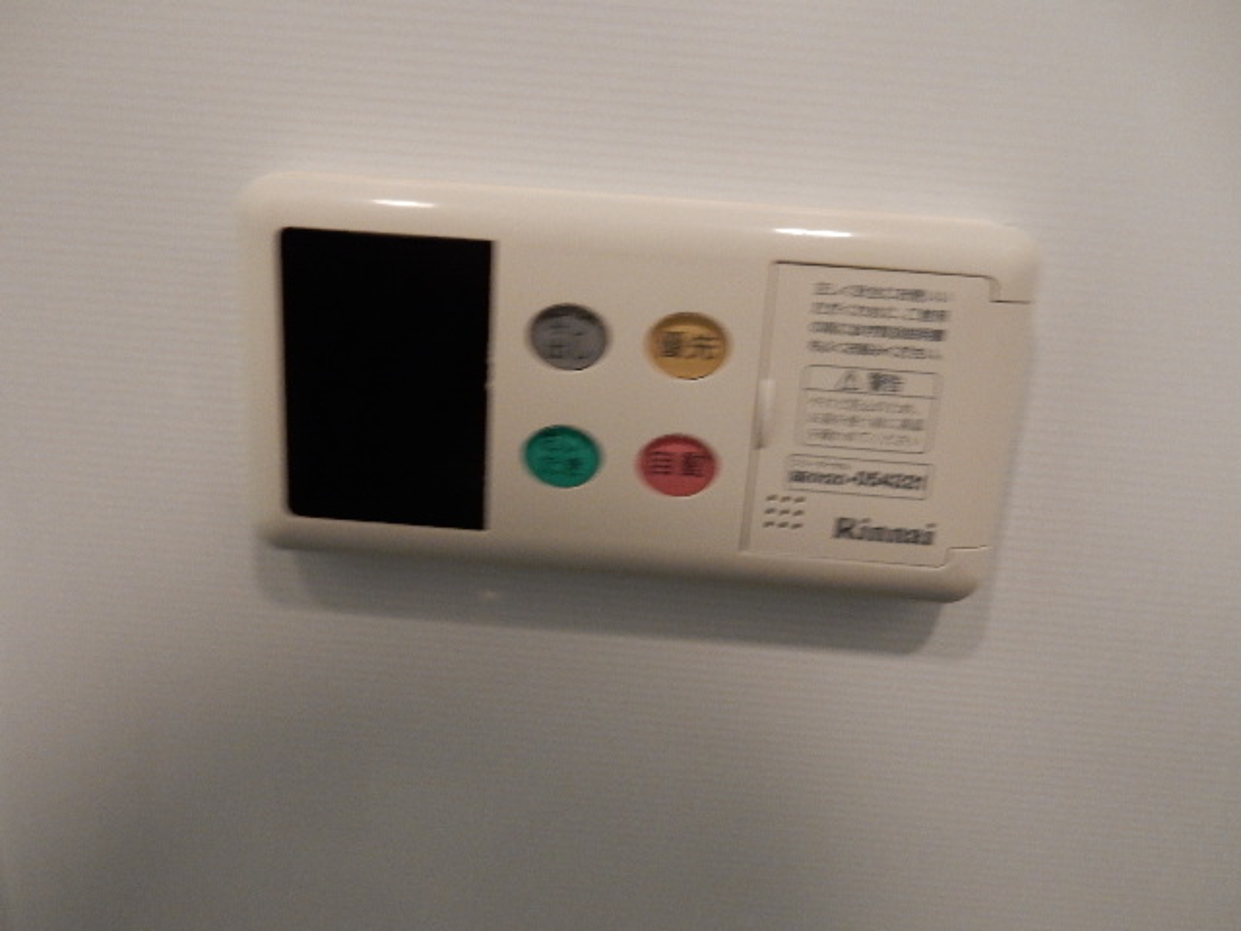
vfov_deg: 54.9
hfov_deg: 69.4
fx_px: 896
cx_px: 620
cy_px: 466
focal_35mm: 25
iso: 400
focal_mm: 4.5
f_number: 3.7
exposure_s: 1/13
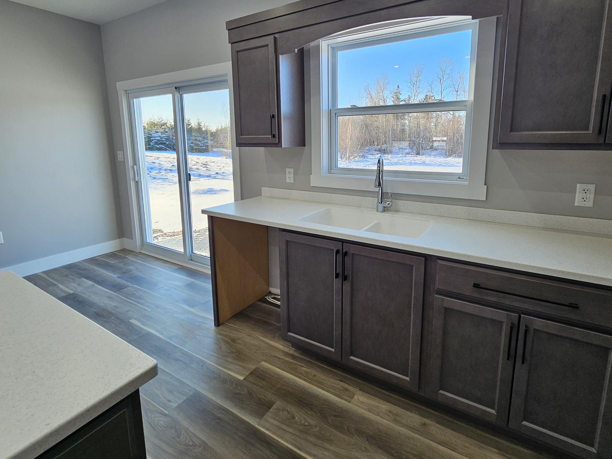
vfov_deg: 77.6
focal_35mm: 16
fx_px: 283
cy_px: 195
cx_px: 322
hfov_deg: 94.4
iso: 50
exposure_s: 1/120
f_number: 2.2
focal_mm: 2.2
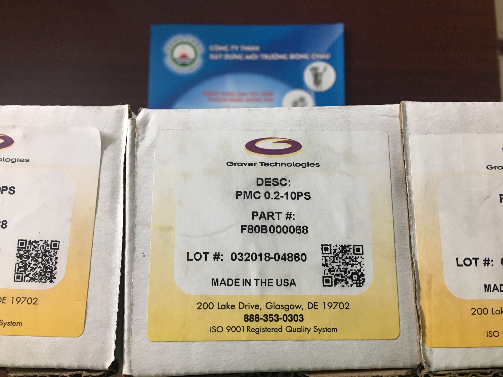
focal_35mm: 29
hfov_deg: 61.7
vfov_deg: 48.2
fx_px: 421
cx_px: 252
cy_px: 188
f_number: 2.2
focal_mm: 4.15
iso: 80
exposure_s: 1/17
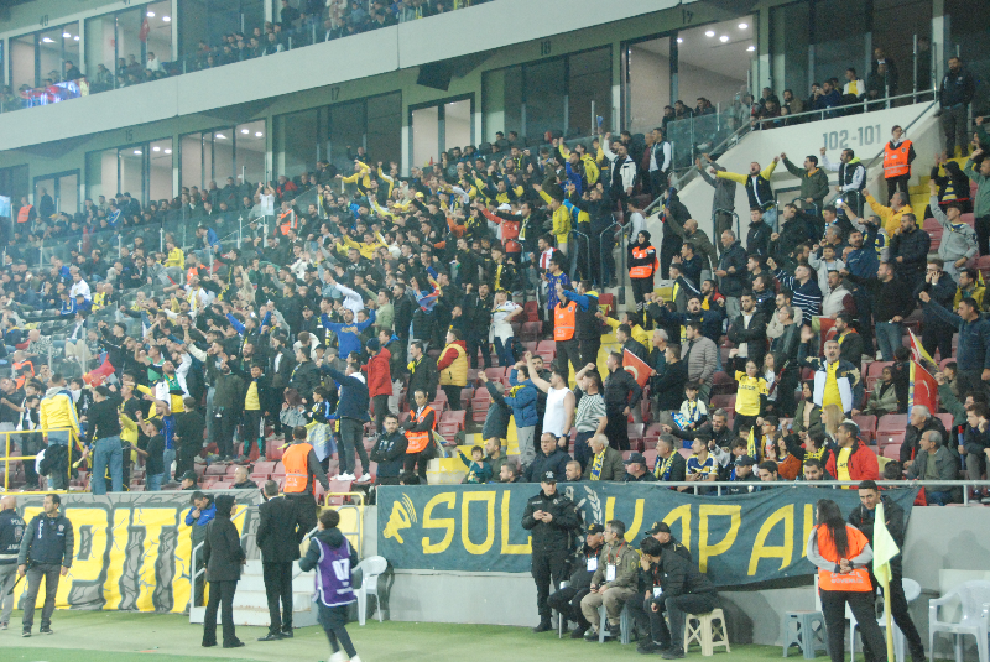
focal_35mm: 66
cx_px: 495
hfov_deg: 30.5
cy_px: 331
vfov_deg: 20.7
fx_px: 1817
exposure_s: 1/100
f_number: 5
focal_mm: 44
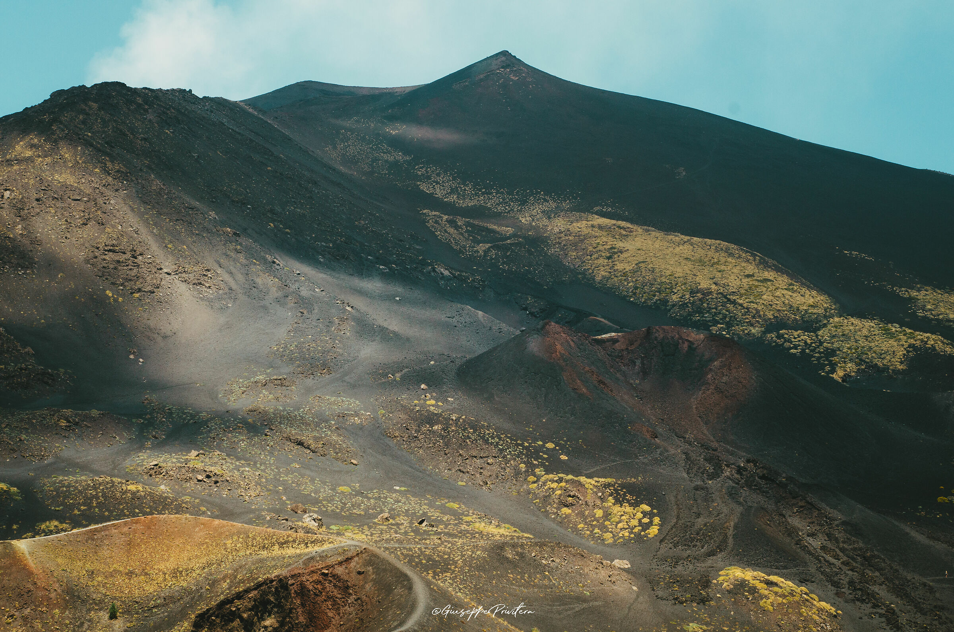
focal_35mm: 75
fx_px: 1984
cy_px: 316
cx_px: 477
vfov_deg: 18.1
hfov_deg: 27.0
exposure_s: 1/500
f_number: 9
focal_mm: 50
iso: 250
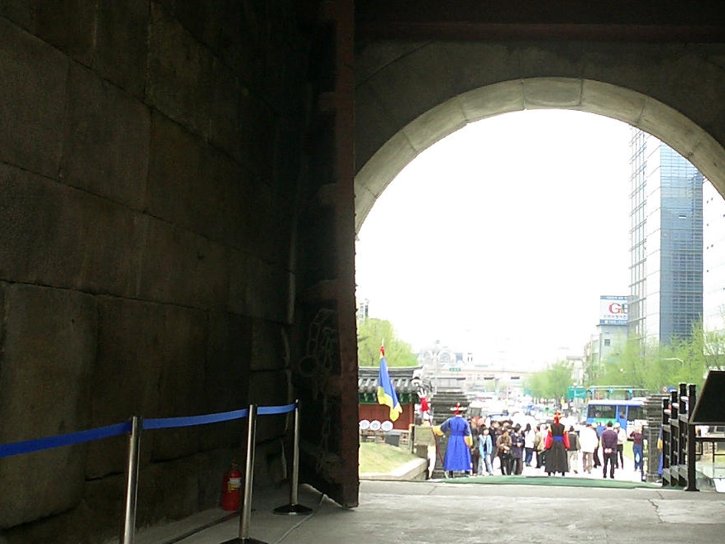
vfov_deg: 27.0
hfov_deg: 35.0
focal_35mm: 54
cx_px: 514
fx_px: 1131
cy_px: 252
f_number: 3.5
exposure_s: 1/80
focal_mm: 5.6
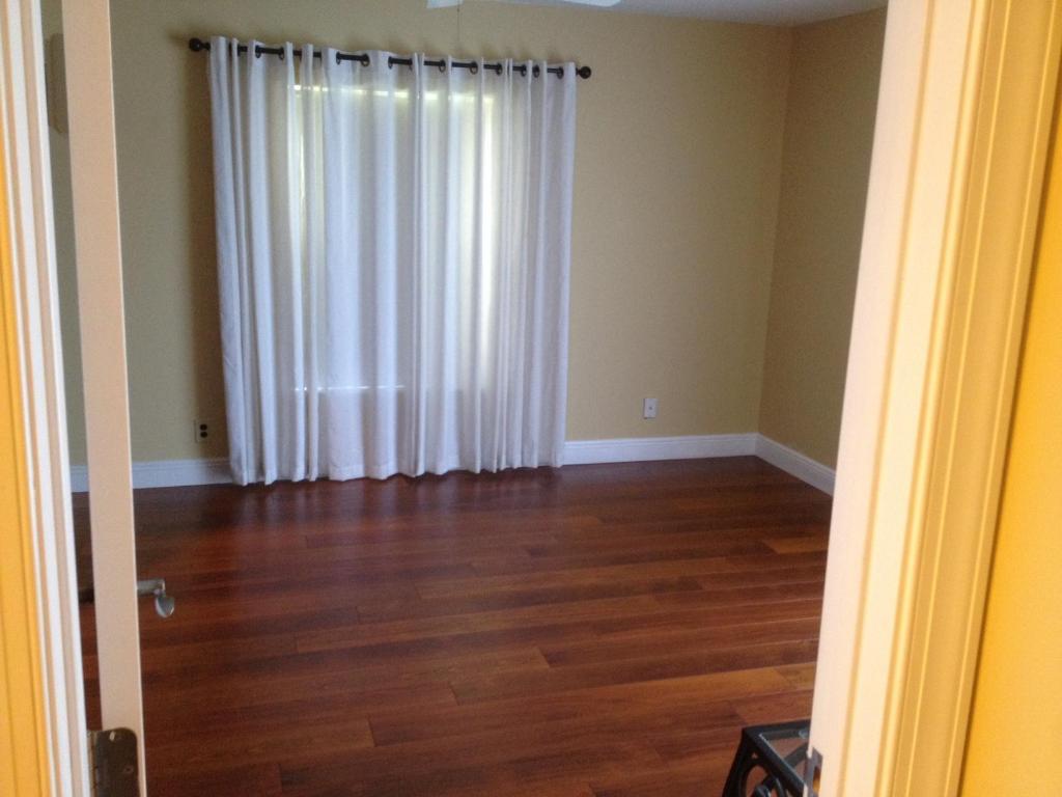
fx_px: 1074
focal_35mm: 35
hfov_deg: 52.6
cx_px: 531
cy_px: 398
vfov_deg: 40.7
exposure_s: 1/20
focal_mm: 4.28
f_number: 2.4
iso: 200
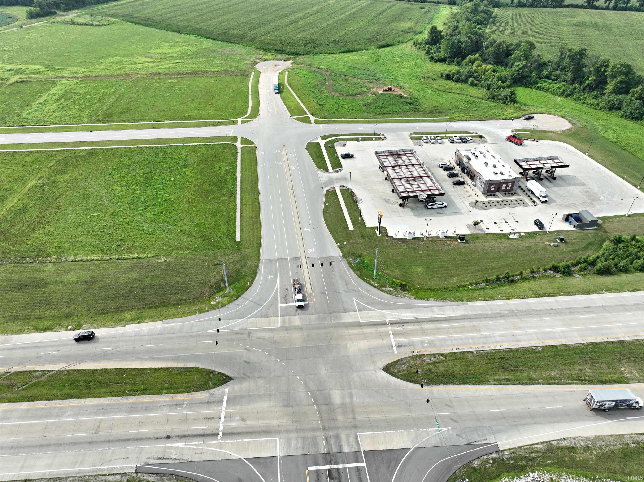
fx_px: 446
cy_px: 241
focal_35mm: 24
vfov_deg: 56.8
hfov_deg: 71.6
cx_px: 322
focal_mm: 12.29
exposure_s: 1/800
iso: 100
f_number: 2.8
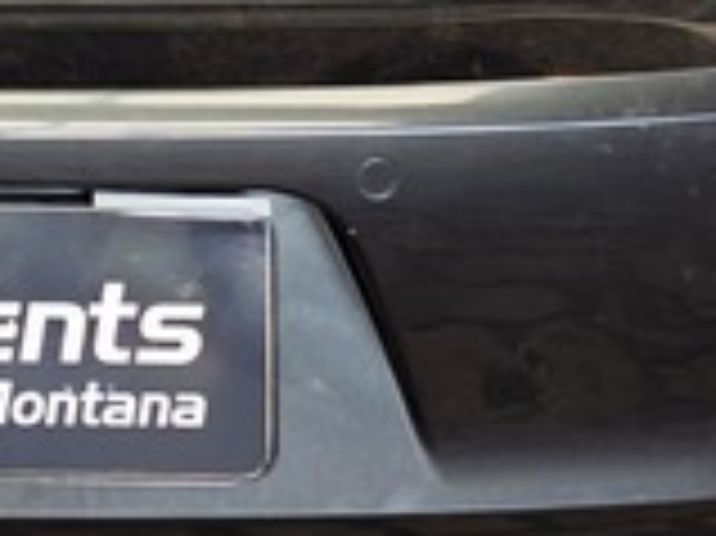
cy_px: -811
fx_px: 3059
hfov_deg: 12.7
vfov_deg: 8.9
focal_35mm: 148
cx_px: -329
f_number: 1.7
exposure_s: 1/50
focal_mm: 6.25
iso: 16
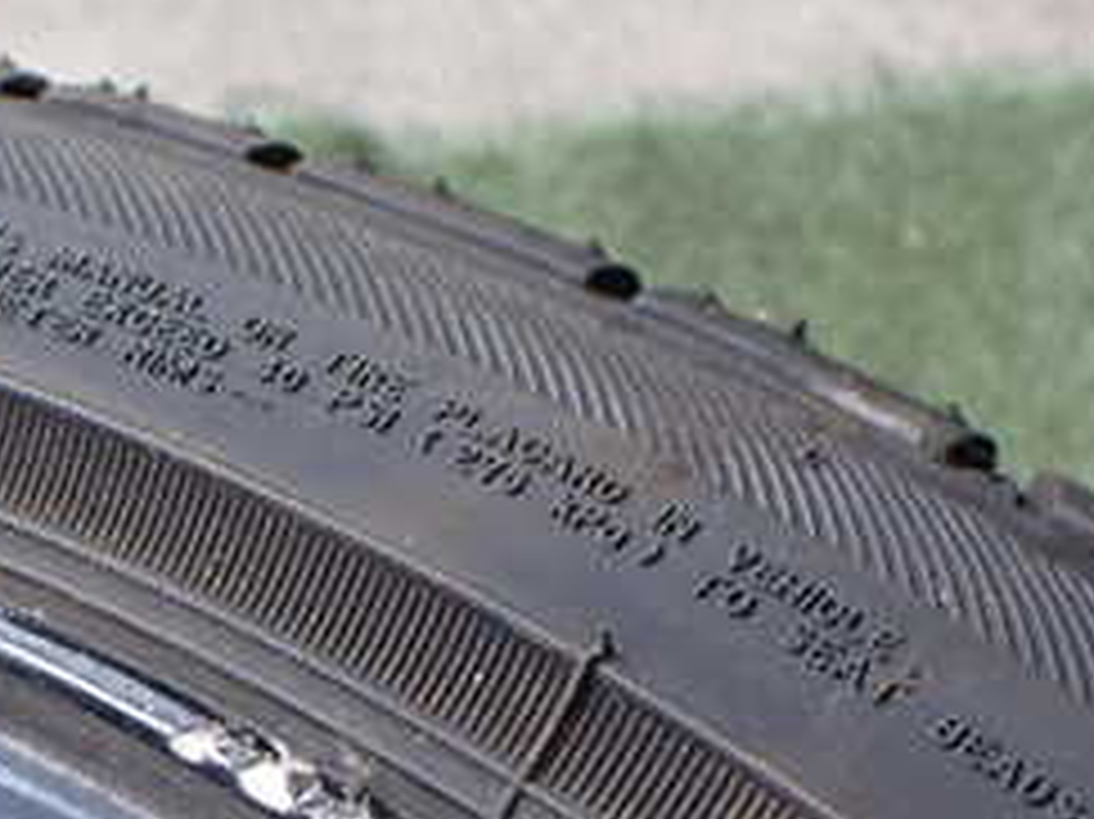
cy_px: 864
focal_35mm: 74
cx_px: 63
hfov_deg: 25.3
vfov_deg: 19.2
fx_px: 2338
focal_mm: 5.4
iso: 320
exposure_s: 1/125
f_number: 2.3
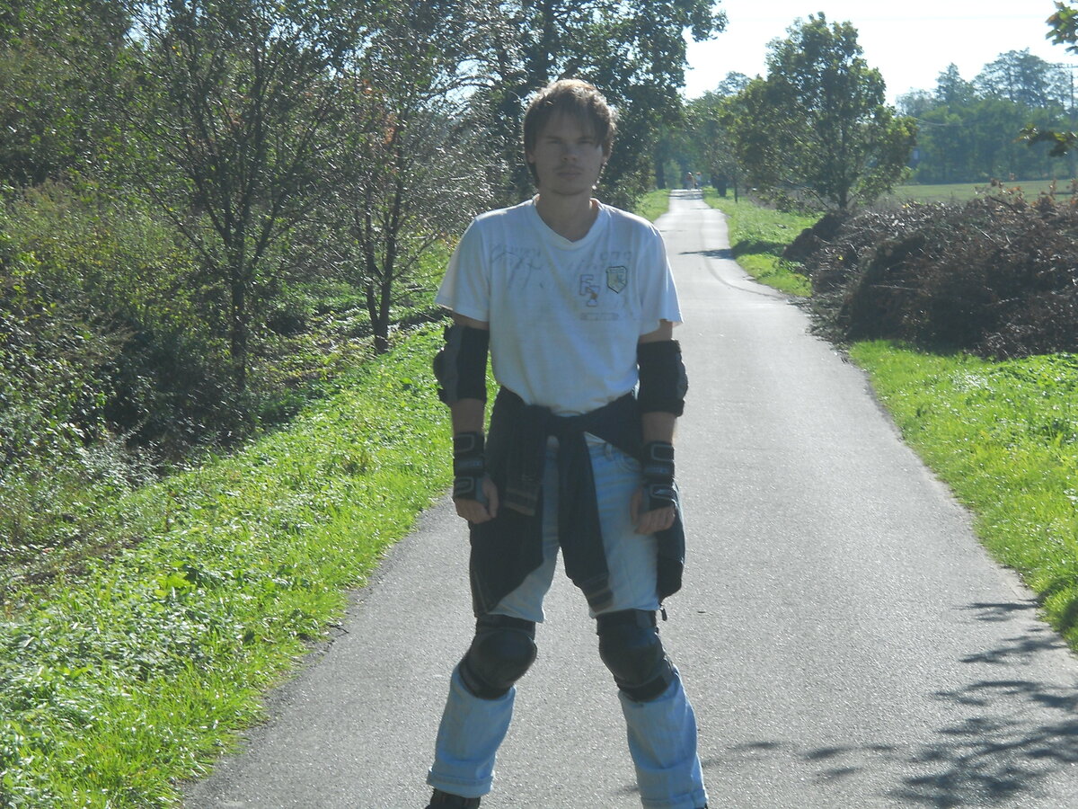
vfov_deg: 14.0
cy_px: 404
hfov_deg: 18.5
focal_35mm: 106
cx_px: 539
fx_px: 3301
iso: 80
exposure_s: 1/320
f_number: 5.3
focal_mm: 17.48
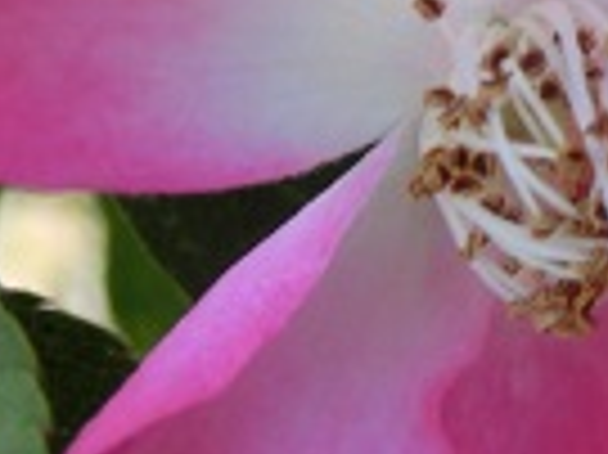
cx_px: 917
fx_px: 2439
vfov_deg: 10.5
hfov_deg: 13.4
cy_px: -20
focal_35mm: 139
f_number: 4.1
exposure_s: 1/250
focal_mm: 6.5
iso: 160
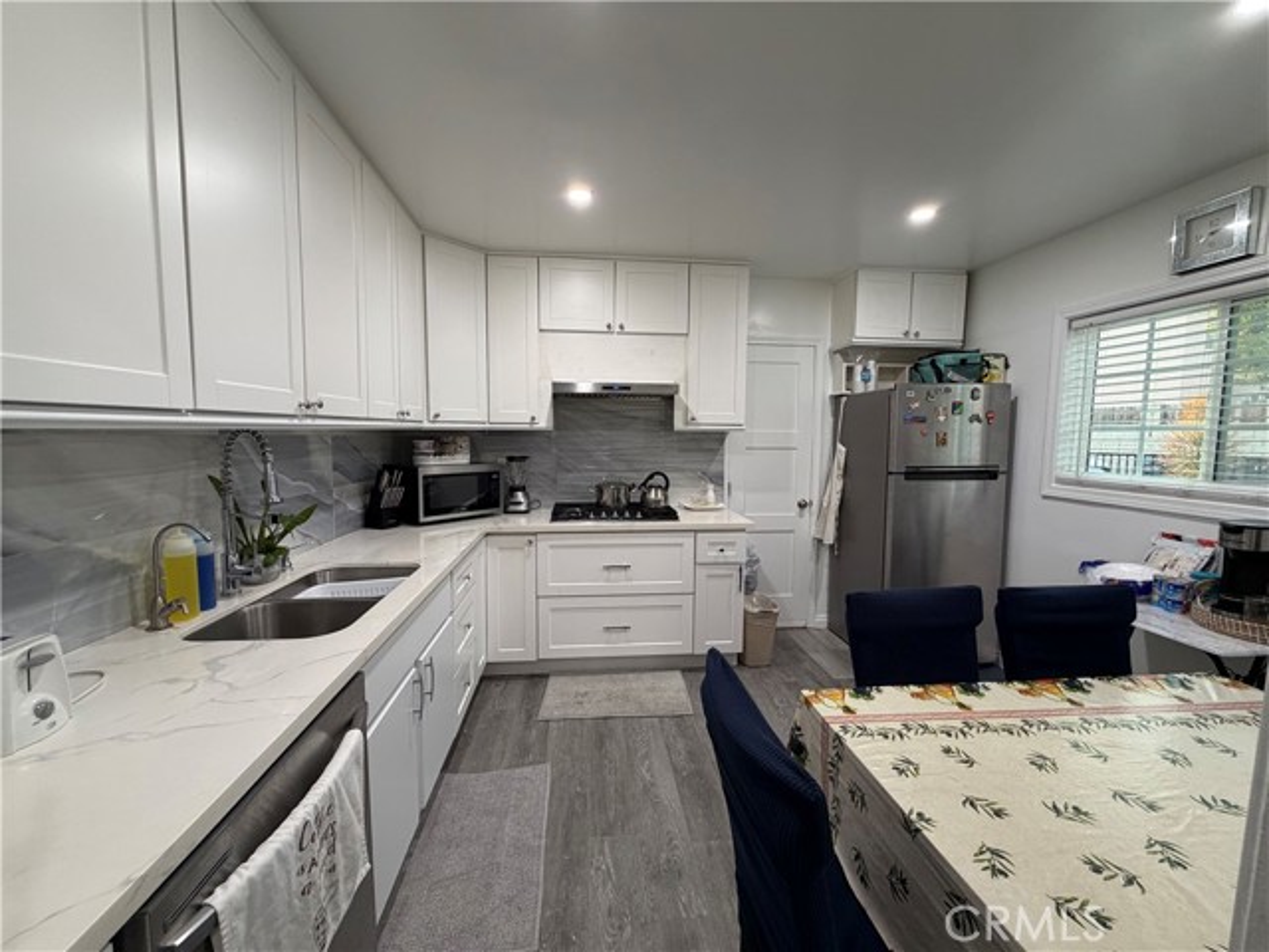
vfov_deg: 85.7
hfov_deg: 102.1
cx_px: 634
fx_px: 513
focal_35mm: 14
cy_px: 476
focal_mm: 2.22
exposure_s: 1/60
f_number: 2.2
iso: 160
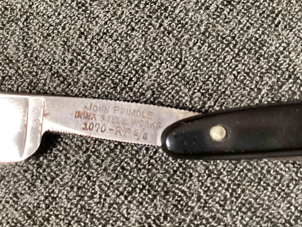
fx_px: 270
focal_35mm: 31
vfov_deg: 45.4
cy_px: 114
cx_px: 151
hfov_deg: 58.3
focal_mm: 3.3
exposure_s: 1/30
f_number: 2.4
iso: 400
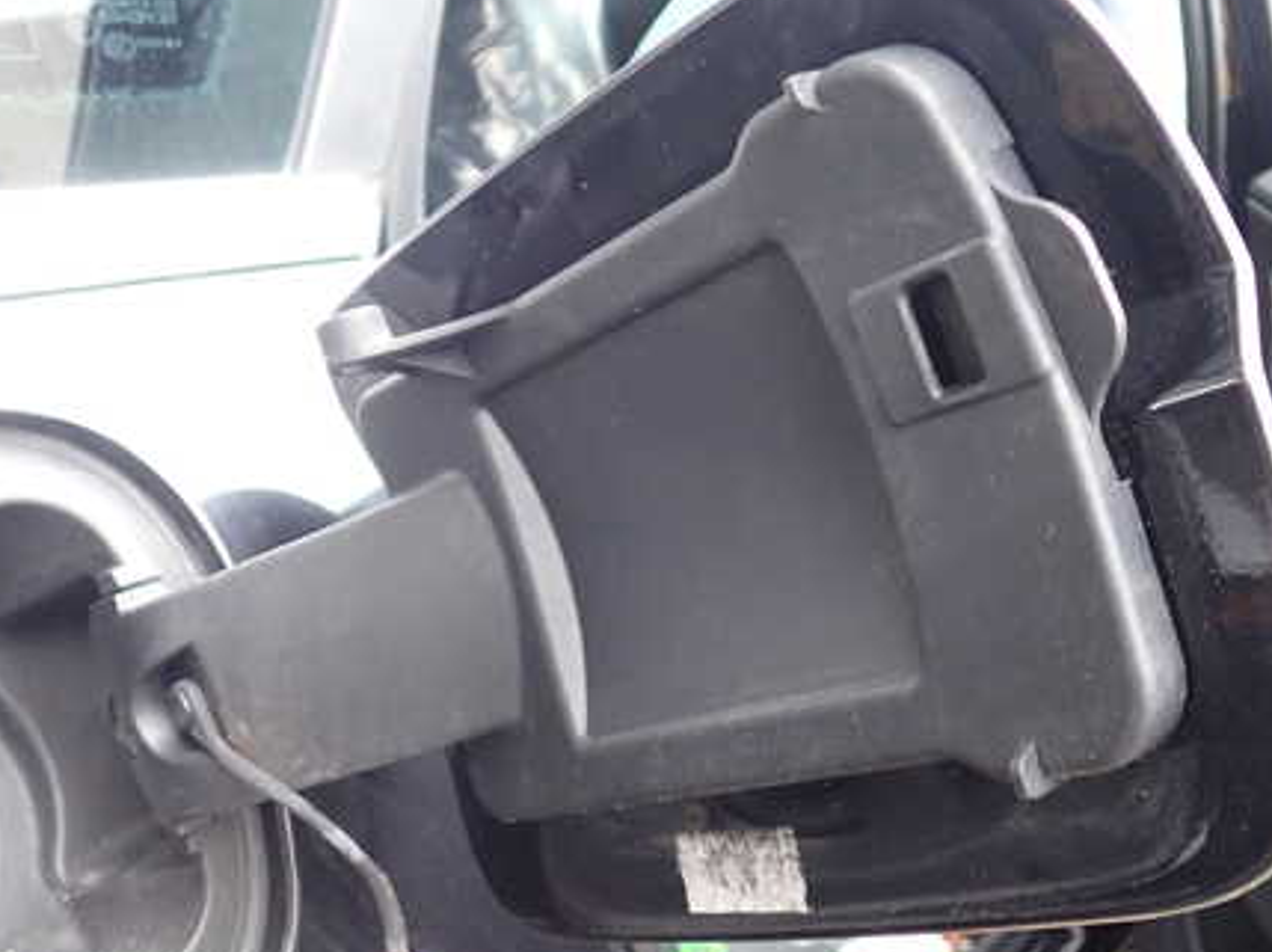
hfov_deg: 44.7
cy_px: 454
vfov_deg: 34.3
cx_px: 718
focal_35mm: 42
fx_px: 1542
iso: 200
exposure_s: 1/50
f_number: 2.3
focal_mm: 5.4
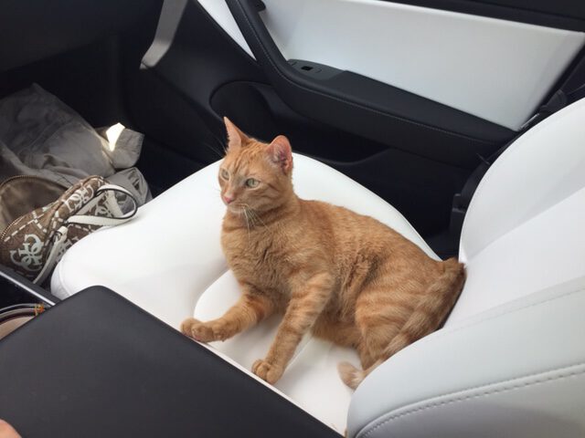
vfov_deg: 48.2
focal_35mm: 29
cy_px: 219
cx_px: 292
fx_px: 490
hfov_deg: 61.7
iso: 32
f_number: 2.2
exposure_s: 1/628
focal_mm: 4.15
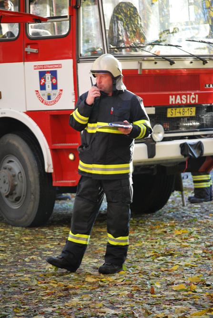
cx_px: 106
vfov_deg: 13.0
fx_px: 1393
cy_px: 159
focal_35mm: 158
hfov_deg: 8.7
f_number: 4.8
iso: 400
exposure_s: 1/100
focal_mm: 105
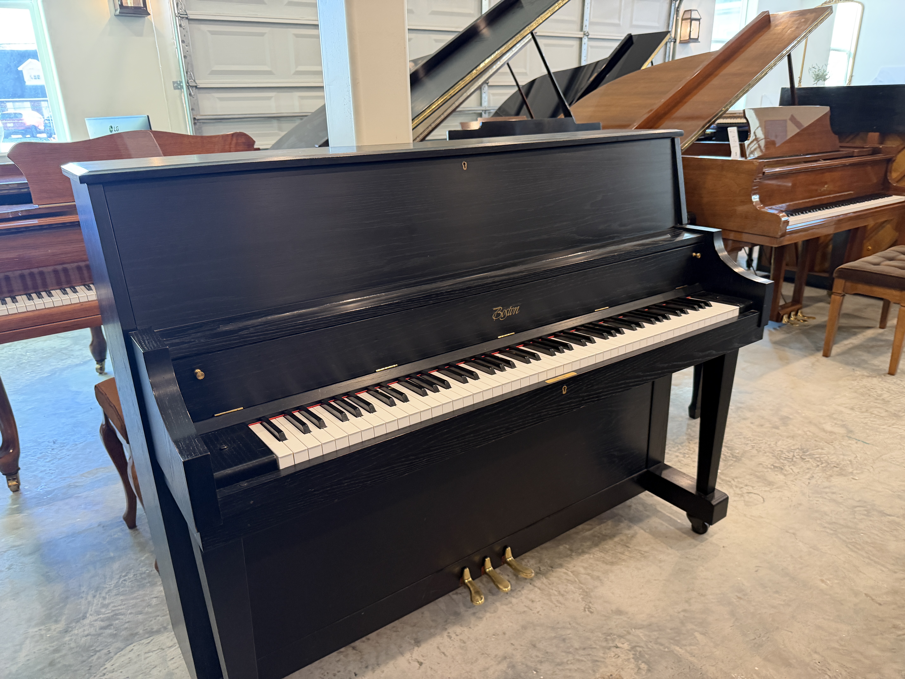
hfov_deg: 71.6
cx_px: 452
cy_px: 340
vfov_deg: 56.8
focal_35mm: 24
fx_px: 627
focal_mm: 6.76
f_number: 1.78
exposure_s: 1/60
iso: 320
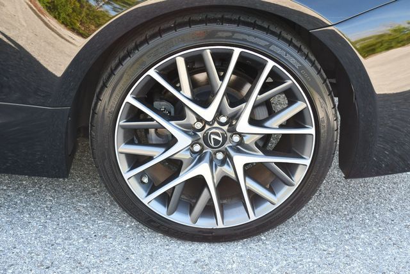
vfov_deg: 21.3
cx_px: 205
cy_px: 137
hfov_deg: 31.4
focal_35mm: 64
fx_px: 730
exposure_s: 1/250
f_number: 4.8
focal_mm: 32
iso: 560
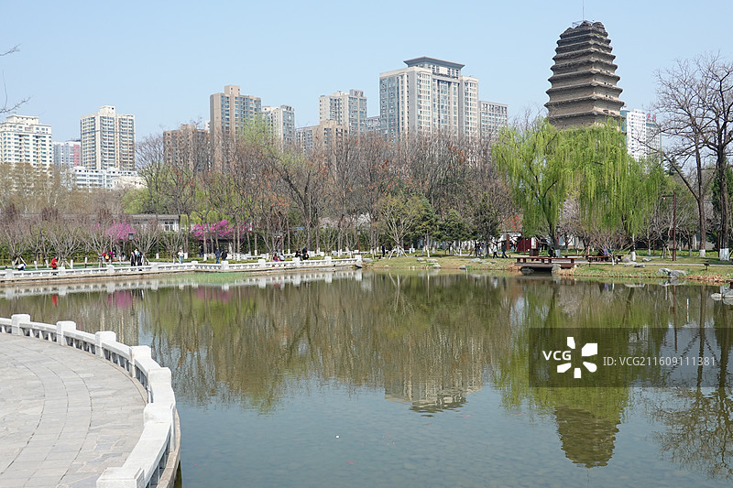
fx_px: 835
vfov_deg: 32.6
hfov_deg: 47.4
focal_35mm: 41
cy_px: 244
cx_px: 366
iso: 125
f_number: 5.6
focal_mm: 15.28
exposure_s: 1/400
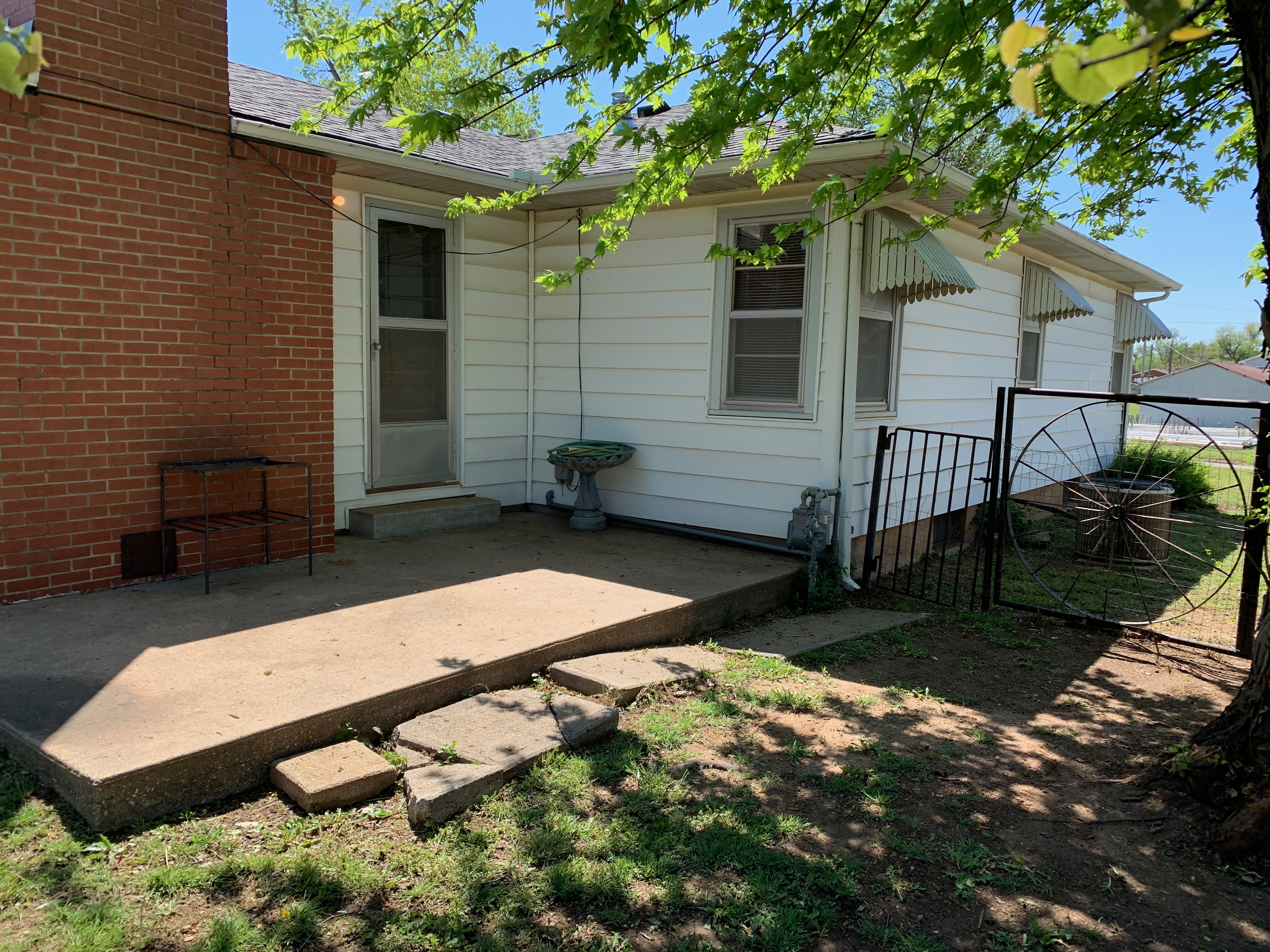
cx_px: 635
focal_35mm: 26
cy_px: 476
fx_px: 954
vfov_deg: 53.1
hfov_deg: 67.3
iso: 25
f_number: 1.8
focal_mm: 4.25
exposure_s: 1/849
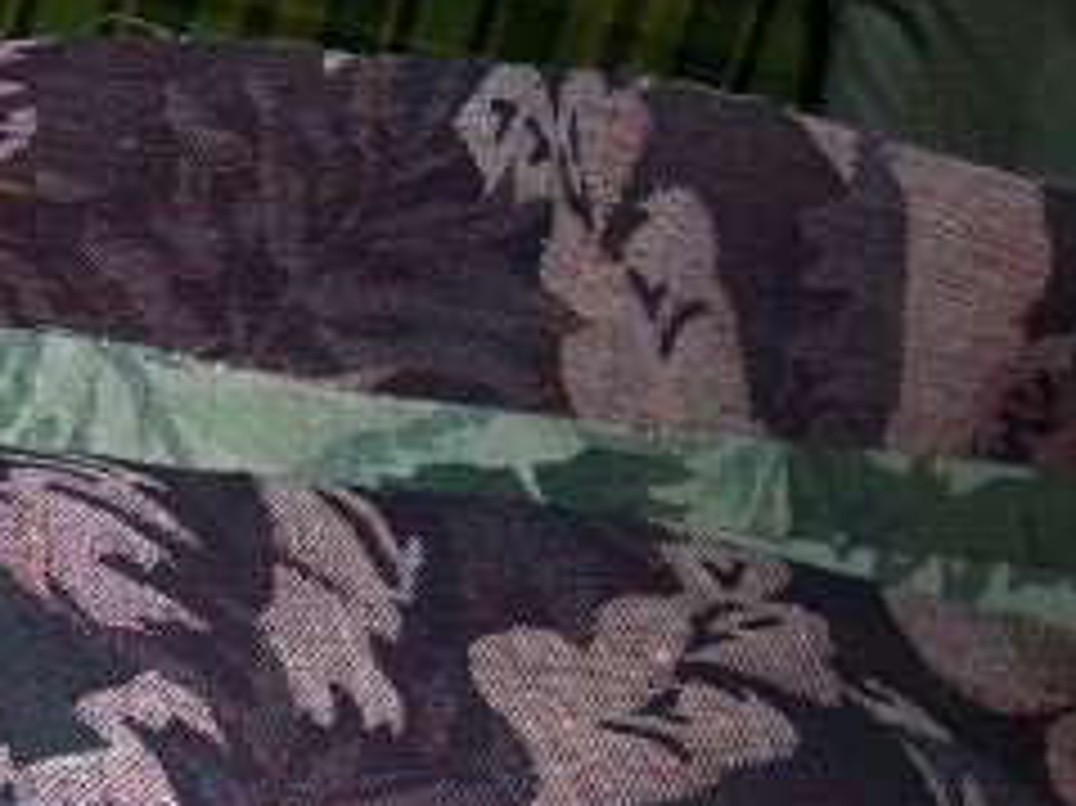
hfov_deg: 26.7
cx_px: 151
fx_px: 2206
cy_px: 567
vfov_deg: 20.6
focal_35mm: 71
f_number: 2.8
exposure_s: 1/60
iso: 80
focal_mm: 5.5
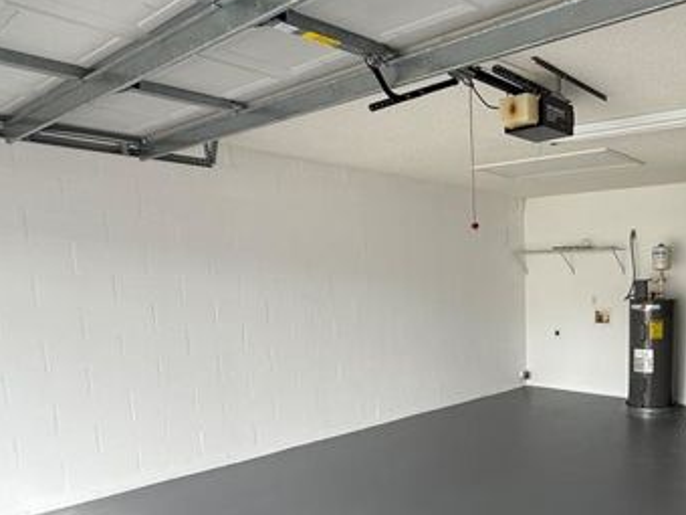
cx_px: 578
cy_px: 372
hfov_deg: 55.8
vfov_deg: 46.9
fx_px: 575
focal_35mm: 29
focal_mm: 2.22
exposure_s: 1/99
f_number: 2.2
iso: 80
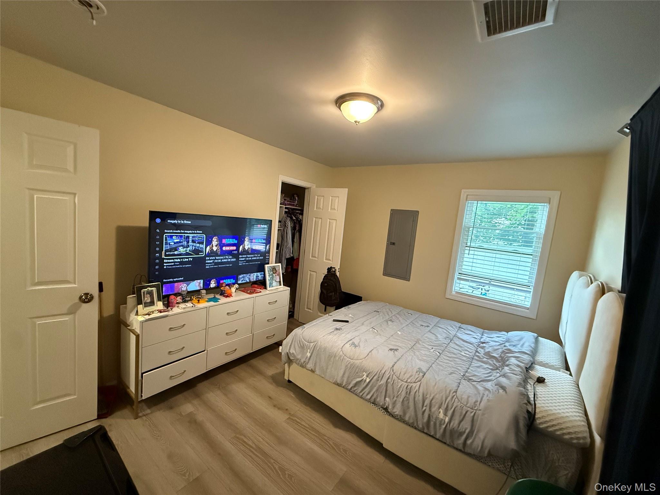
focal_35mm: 14
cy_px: 248
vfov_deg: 85.7
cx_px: 330
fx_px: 267
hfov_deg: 102.1
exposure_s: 1/60
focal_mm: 2.22
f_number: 2.2
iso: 1250
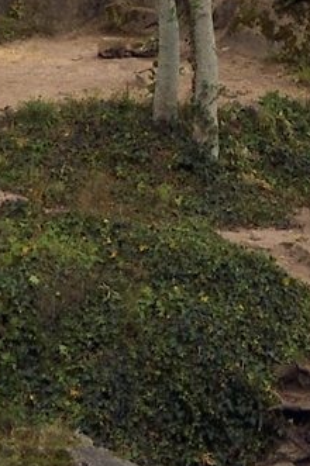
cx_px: 49
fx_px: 3572
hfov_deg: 5.0
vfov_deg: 6.4
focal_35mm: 276
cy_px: -1204
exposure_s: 1/250
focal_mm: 38
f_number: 10
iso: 200
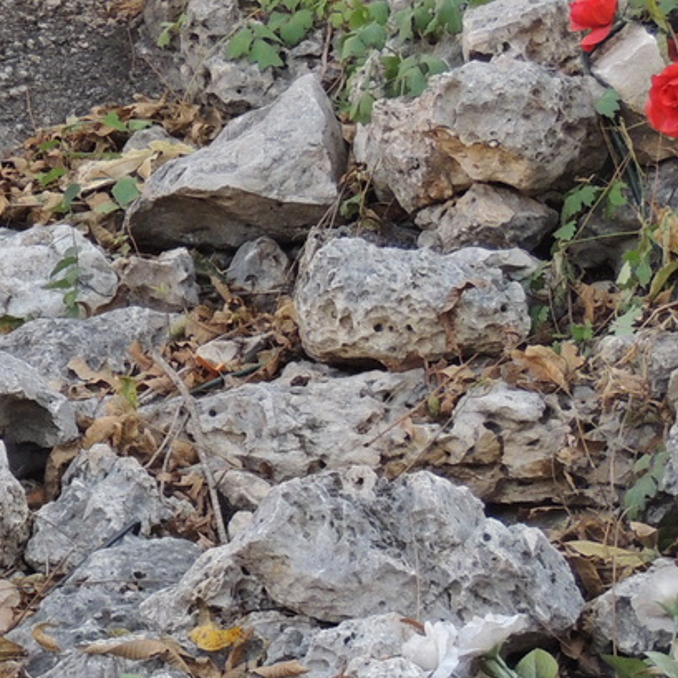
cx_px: -366
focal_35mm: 152
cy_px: 509
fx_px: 3368
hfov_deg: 11.0
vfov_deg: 11.5
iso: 280
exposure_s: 1/60
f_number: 3.7
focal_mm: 9.8
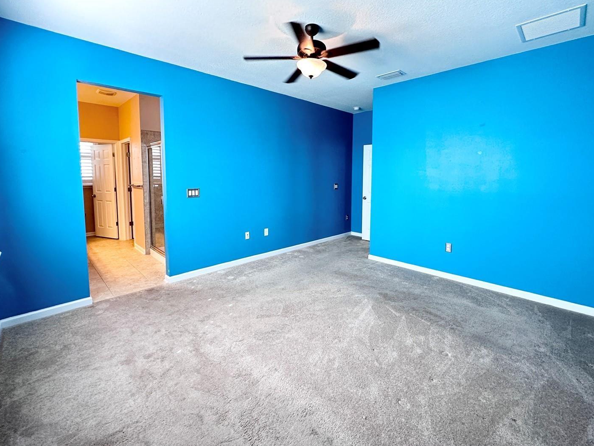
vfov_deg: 77.8
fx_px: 275
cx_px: 302
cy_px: 196
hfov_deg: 94.5
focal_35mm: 16
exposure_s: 1/60
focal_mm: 2.22
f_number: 2.2
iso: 200
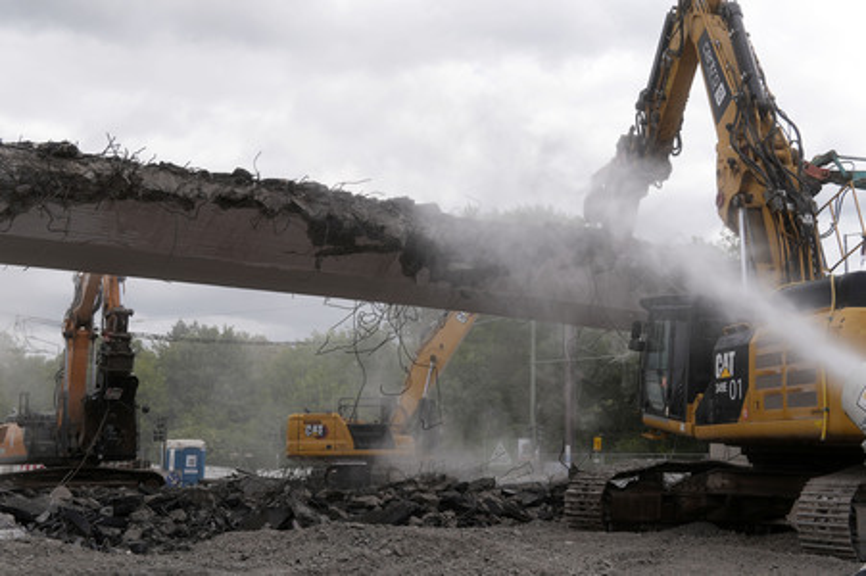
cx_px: 433
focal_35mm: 45
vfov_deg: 29.8
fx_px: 1082
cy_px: 288
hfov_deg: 43.6
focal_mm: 30
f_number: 6.3
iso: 100
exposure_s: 1/320
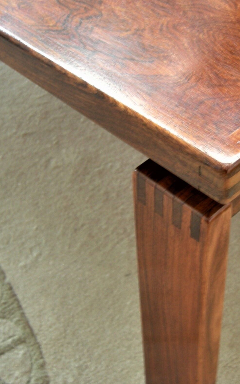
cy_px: 161
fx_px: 659
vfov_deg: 32.4
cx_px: 203
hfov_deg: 20.3
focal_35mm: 63
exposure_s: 1/6.6
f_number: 2.7
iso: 64
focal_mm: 7.5
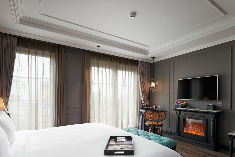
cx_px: 121
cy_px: 98
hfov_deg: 83.9
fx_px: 131
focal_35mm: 20
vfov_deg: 61.1
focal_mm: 15
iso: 250
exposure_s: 1/15
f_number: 8
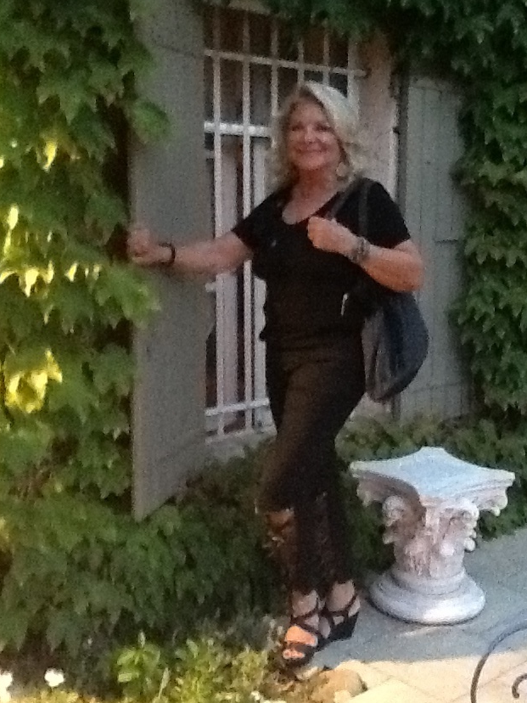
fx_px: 1035
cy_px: 360
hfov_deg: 28.5
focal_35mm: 51
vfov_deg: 37.5
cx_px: 288
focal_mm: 2.03
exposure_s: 1/15
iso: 640
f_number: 2.4
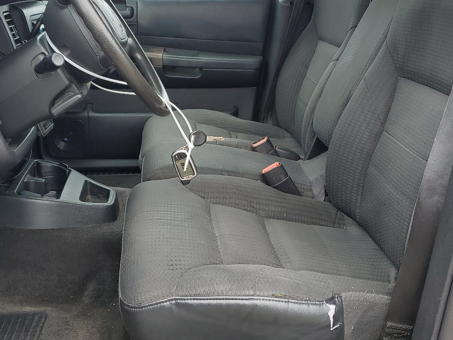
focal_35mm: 44
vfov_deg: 32.8
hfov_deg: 42.7
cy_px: 151
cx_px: 178
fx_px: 576
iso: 50
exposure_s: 1/385
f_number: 1.5
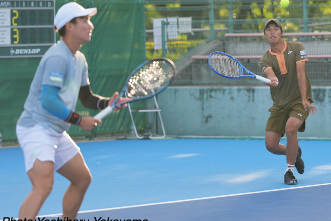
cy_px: 84
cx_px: 219
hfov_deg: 8.4
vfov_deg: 5.6
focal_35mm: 245
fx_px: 2252
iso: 320
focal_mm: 158
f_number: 2.8
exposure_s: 1/1250
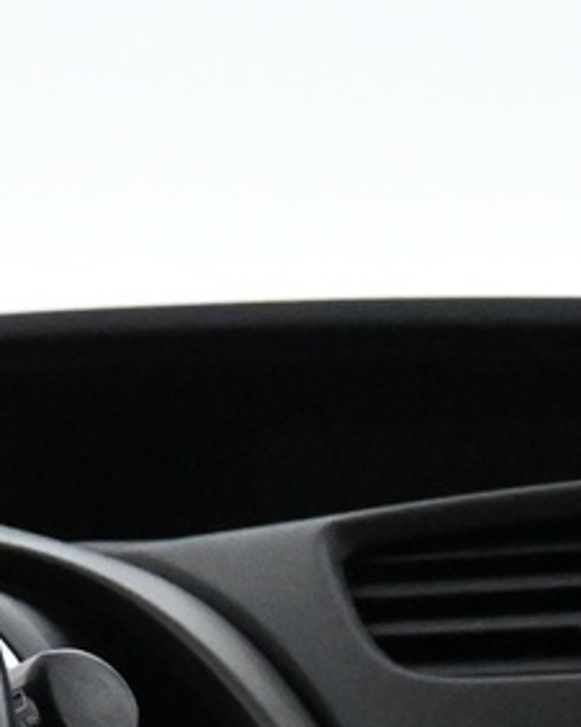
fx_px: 3730
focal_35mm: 173
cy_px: 837
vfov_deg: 11.0
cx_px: -1072
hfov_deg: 7.9
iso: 6400
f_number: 4
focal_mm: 21.5
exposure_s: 1/200
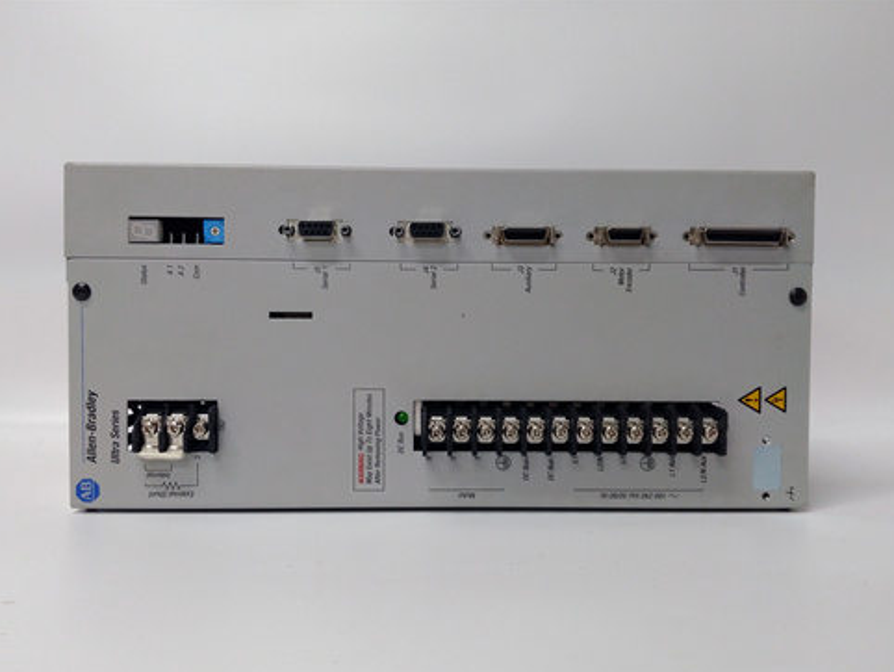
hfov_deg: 63.4
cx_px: 449
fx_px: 723
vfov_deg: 49.8
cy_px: 344
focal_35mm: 28
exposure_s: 1/33
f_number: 2
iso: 199
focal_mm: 3.79
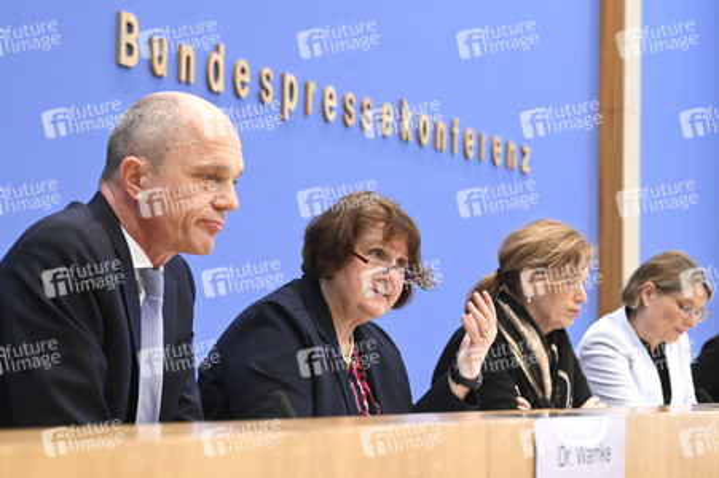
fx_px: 1716
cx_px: 360
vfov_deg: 15.9
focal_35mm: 86
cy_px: 239
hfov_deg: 23.7
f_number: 6.3
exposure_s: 1/320
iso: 4000
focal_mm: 86
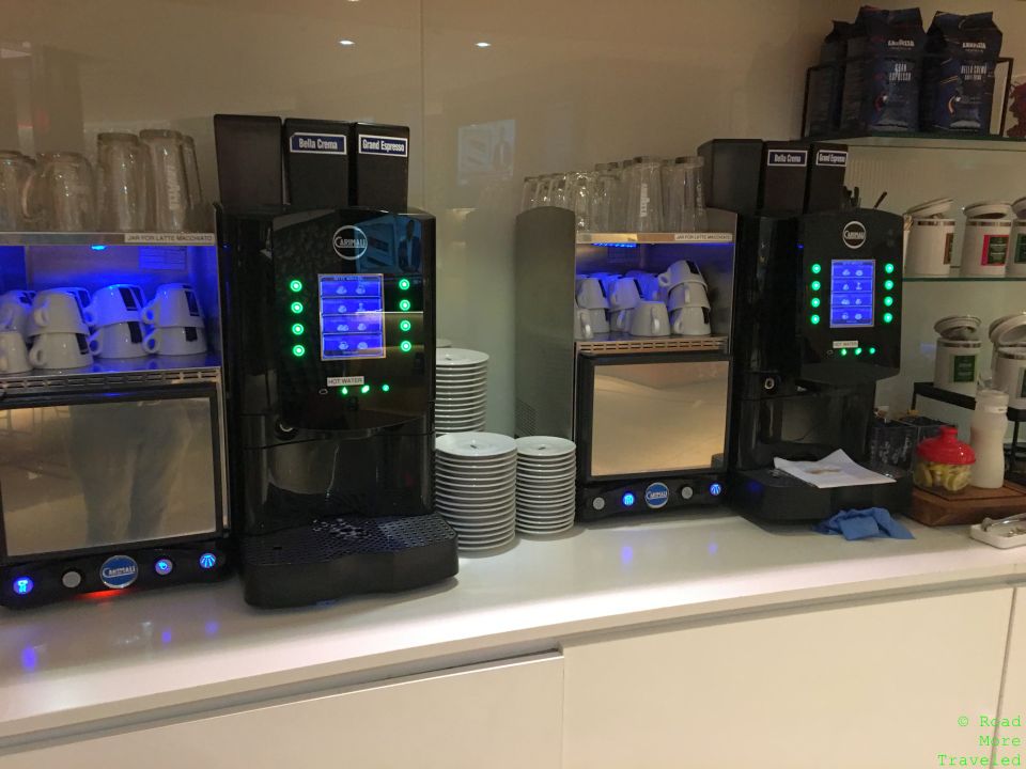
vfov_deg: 48.2
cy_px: 384
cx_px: 513
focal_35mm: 29
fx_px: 860
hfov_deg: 61.7
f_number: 2.2
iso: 80
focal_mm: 4.15
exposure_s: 1/10
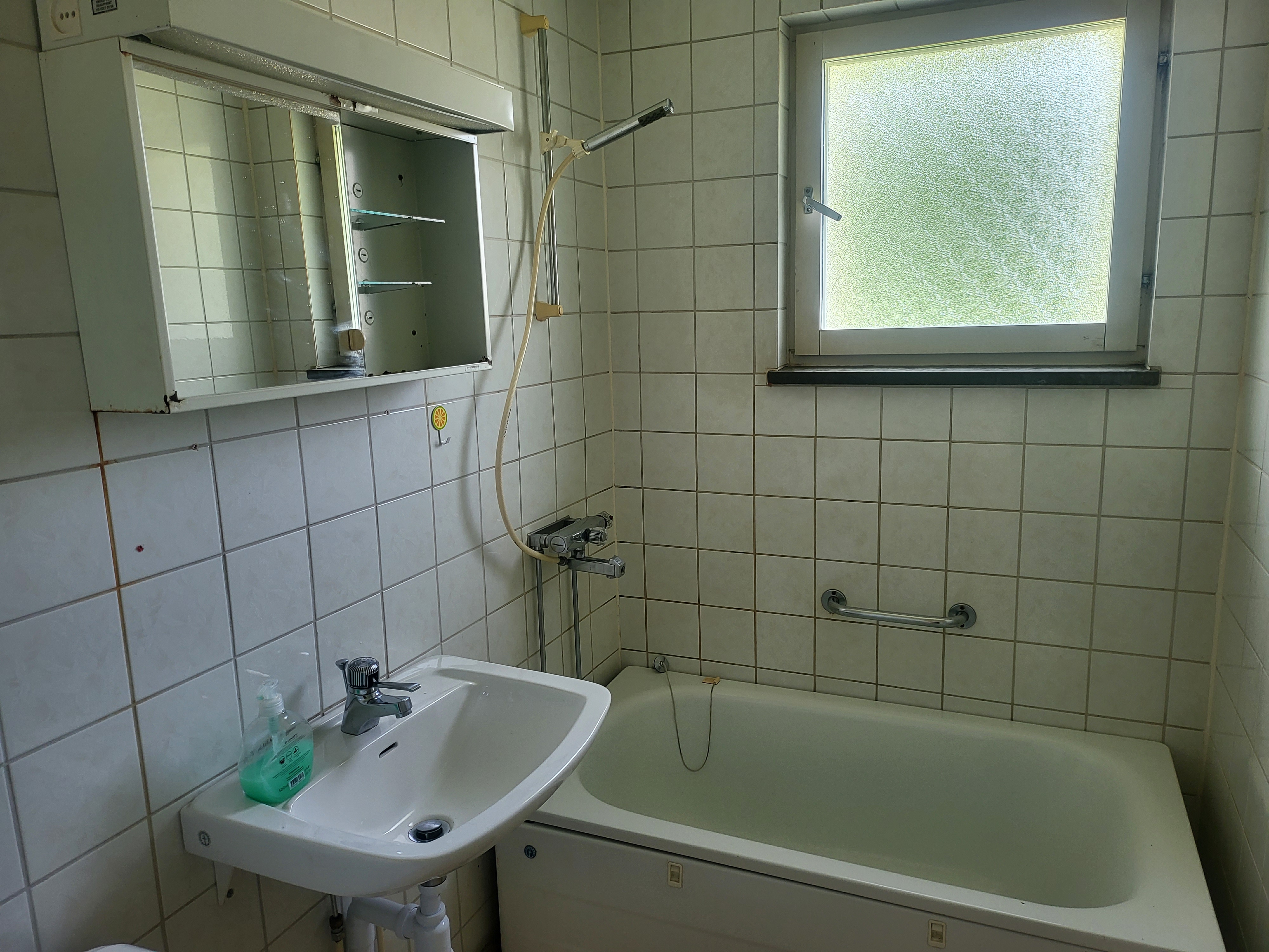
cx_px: 634
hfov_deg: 71.6
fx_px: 880
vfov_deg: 56.8
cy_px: 476
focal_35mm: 24
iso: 125
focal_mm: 5
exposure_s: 1/100
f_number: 1.8
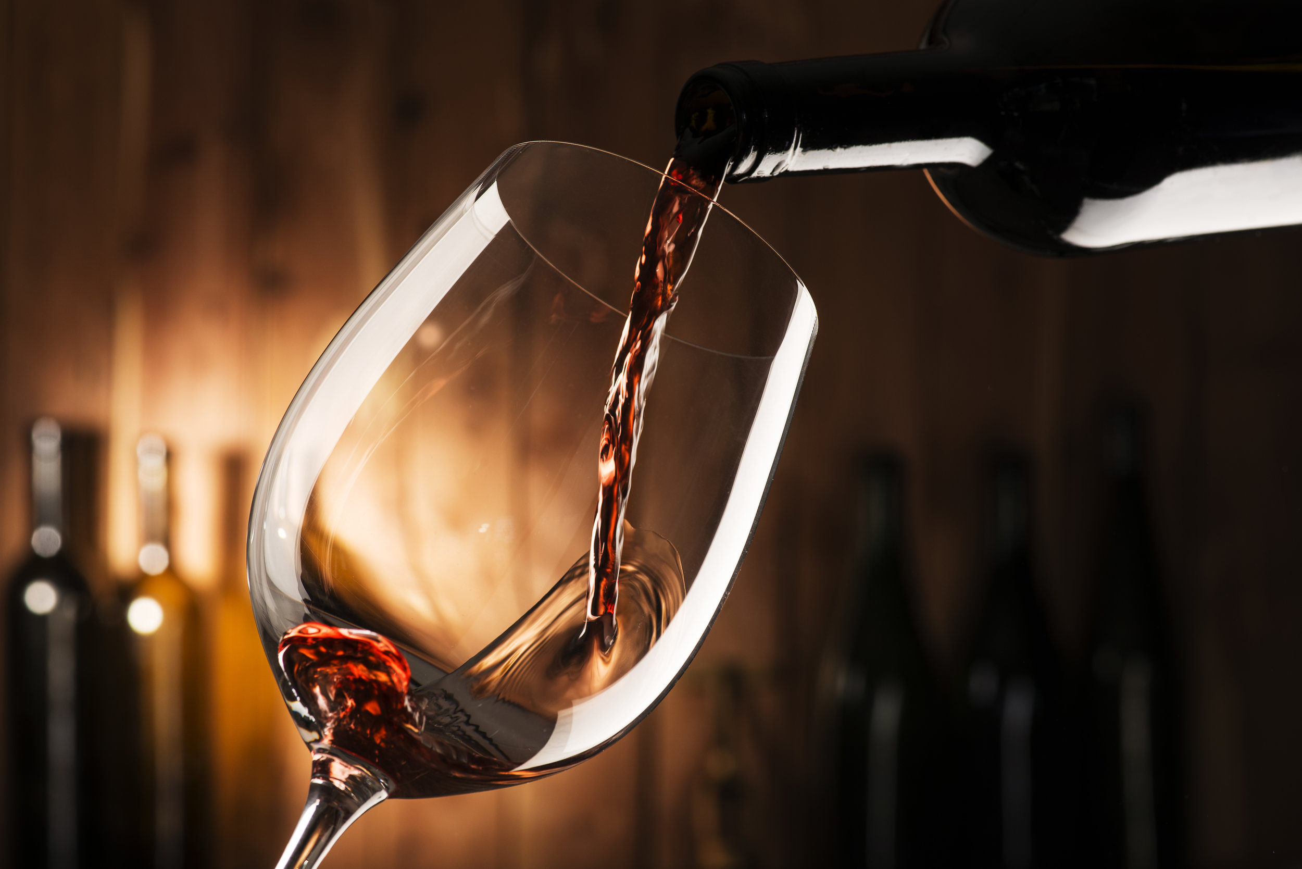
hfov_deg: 19.5
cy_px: 434
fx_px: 3798
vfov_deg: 13.0
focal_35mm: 105
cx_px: 651
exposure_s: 1/125
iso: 100
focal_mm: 105
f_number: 11
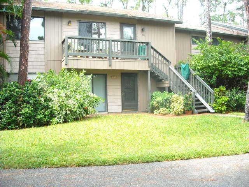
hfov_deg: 52.6
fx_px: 252
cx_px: 124
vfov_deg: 40.7
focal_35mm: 35
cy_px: 94
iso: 259
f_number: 2.8
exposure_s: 1/250
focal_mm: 5.7
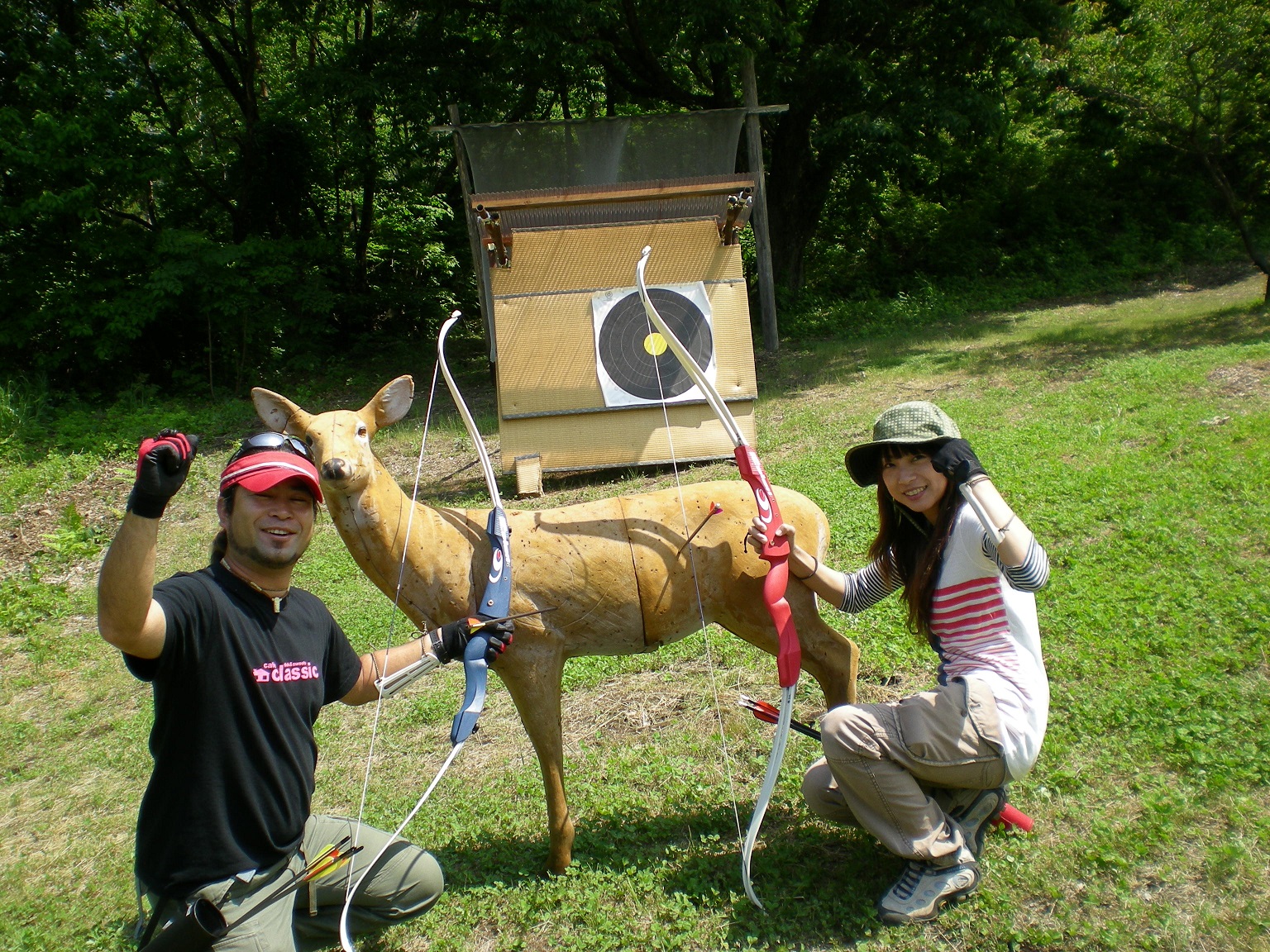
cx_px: 635
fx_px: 1394
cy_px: 476
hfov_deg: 49.0
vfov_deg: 37.7
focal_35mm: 38
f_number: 4.6
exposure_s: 1/182
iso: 50
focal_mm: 6.3
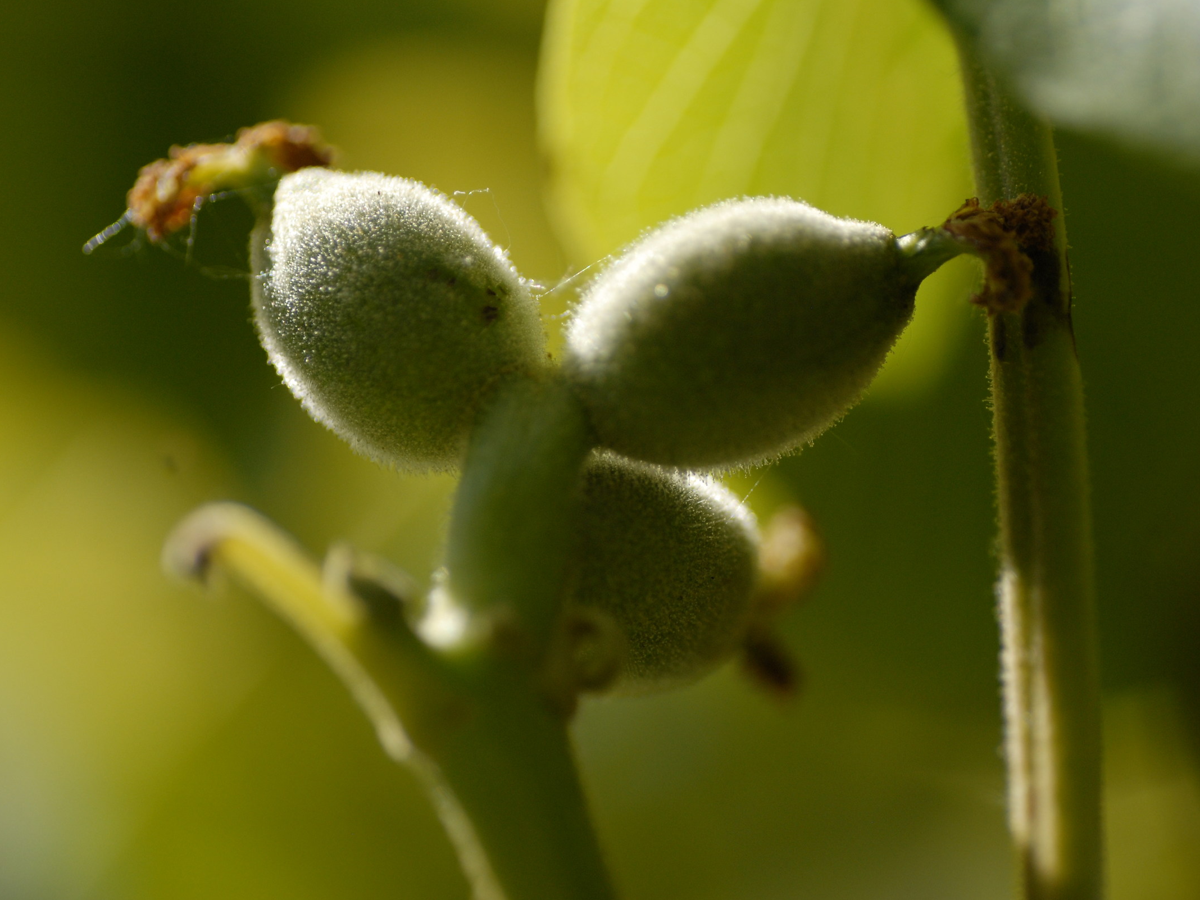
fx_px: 5061
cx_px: 636
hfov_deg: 13.5
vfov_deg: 10.2
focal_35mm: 146
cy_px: 449
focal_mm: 90
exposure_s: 1/2500
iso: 320
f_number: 4
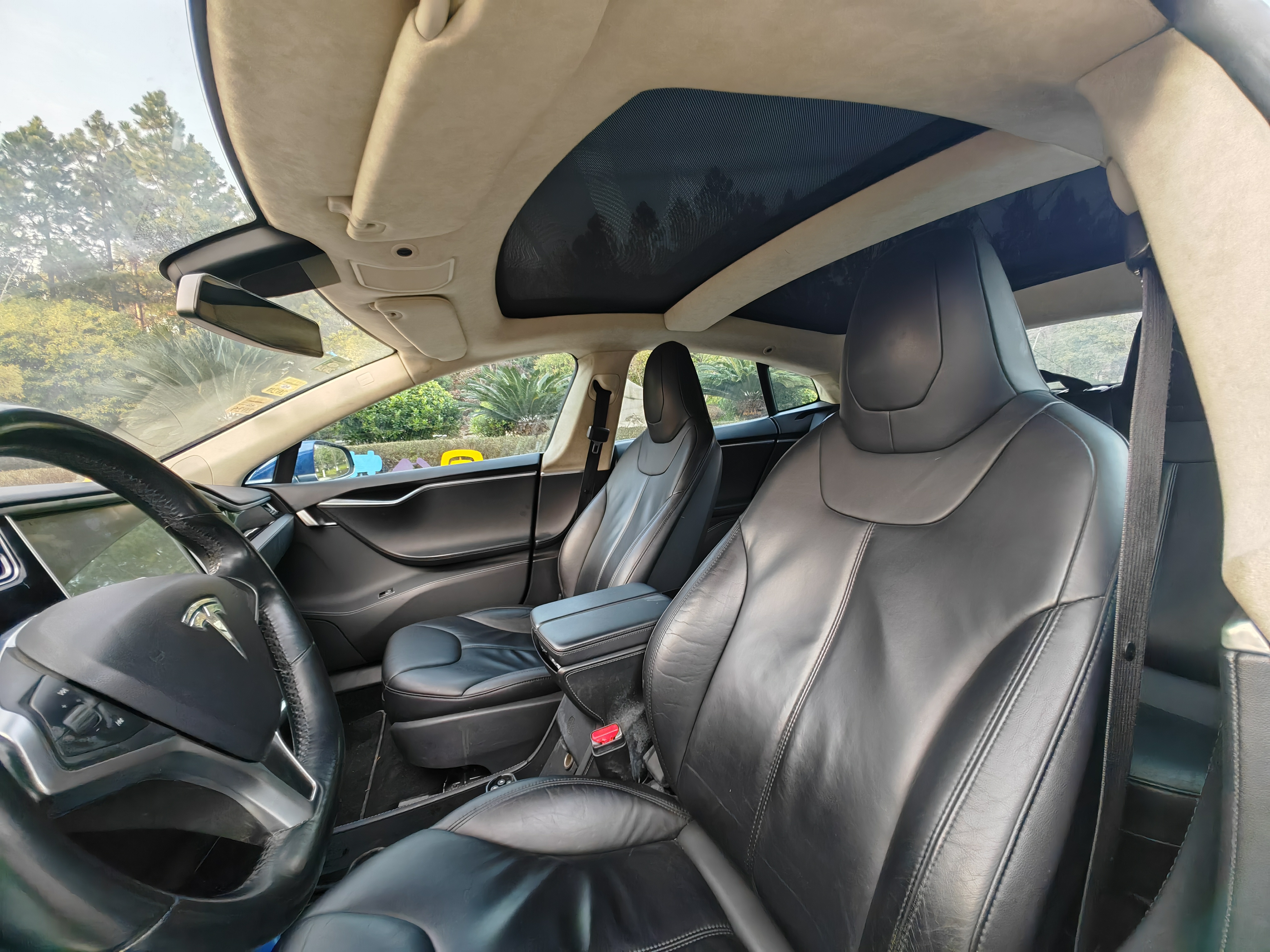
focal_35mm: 13
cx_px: 635
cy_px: 476
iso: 100
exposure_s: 1/50
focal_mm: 1.82
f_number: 2
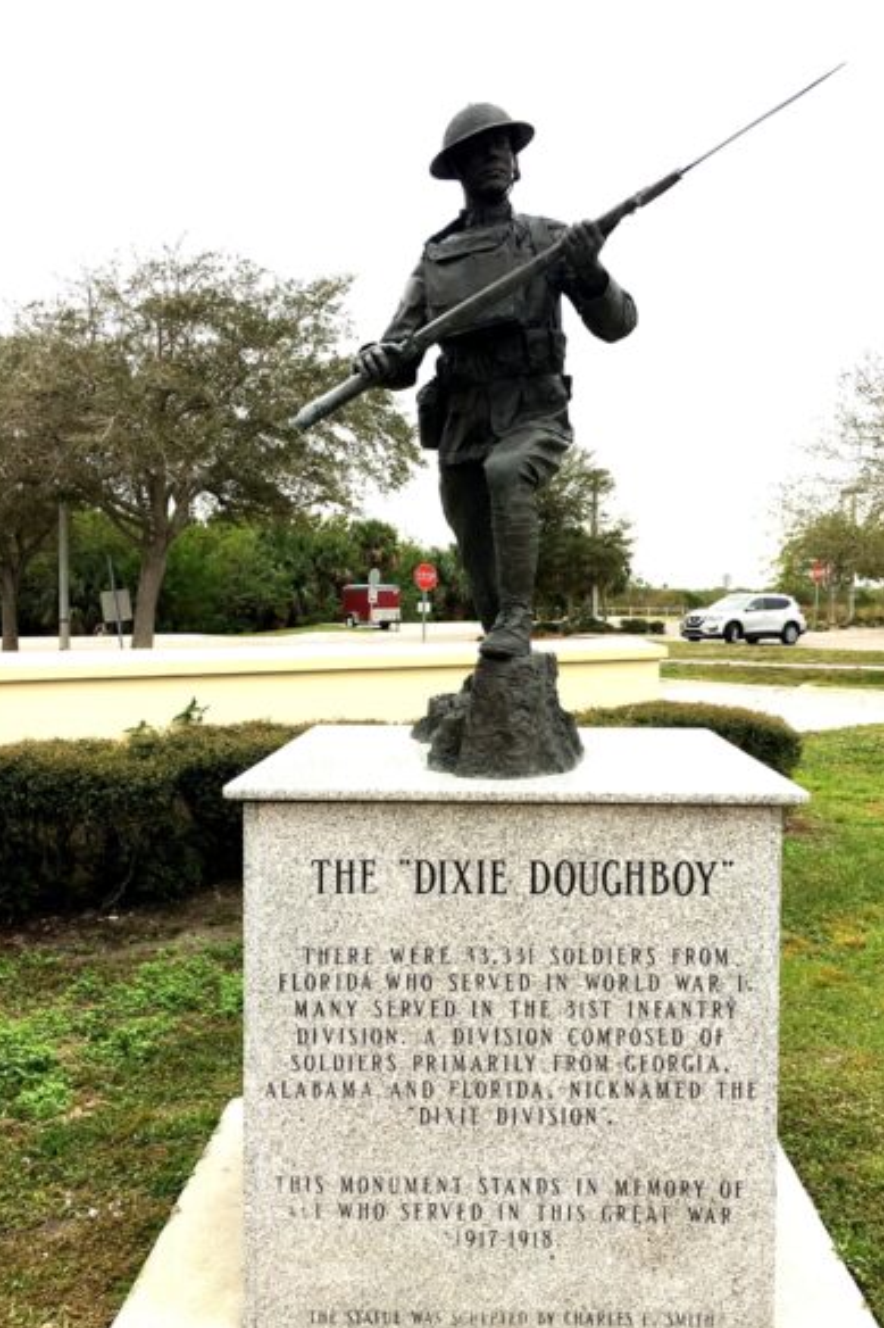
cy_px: 673
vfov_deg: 60.3
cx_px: 495
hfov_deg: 42.2
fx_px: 1142
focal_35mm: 31
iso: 25
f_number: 2.2
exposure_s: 1/255
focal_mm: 4.15
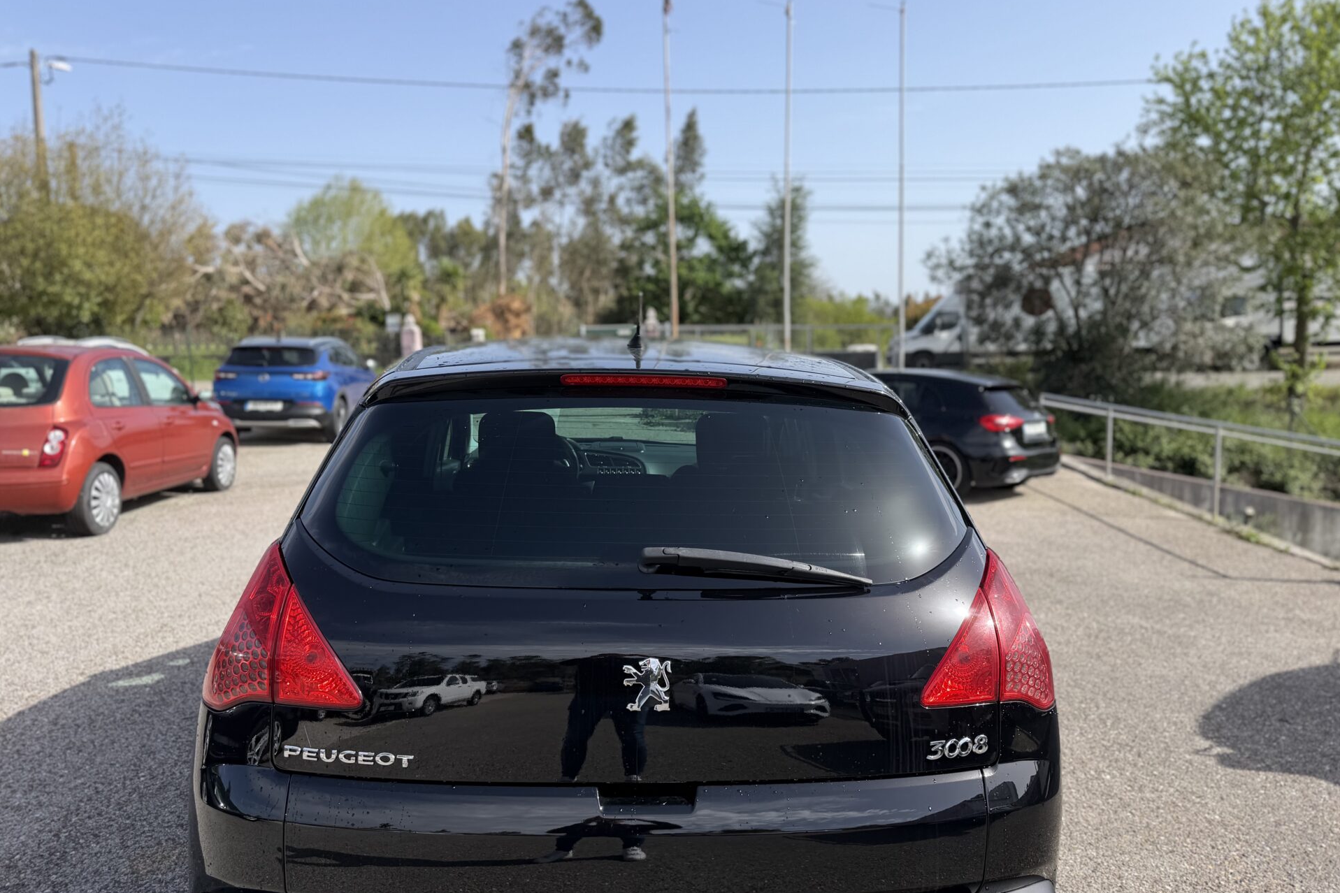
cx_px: 670
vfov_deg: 51.3
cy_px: 433
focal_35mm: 25
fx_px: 930
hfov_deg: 71.5
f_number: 1.78
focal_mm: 6.76
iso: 80
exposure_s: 1/2907
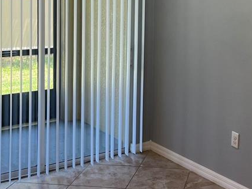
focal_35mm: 62
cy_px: 22
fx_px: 451
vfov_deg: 23.1
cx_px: 194
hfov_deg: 30.6
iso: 64
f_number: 1.6
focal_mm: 5.1
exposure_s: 1/120
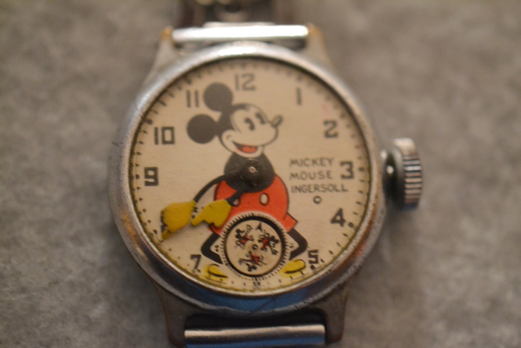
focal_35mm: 60
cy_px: 174
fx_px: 868
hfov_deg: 33.4
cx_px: 260
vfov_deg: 22.6
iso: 3200
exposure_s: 1/25
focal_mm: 40
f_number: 3.3
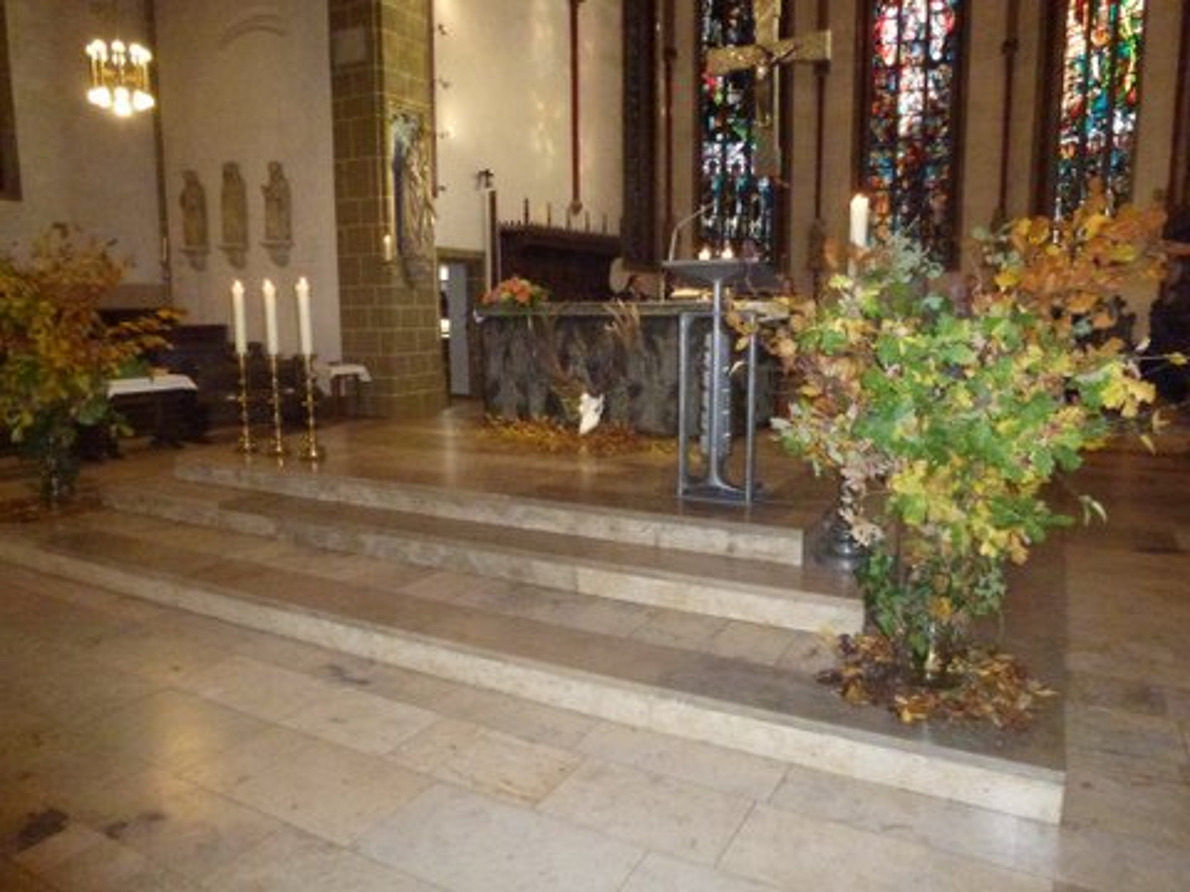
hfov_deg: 71.6
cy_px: 446
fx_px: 825
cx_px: 595
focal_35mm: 24
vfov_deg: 56.8
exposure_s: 1/60
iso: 1250
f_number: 3.3
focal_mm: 4.3
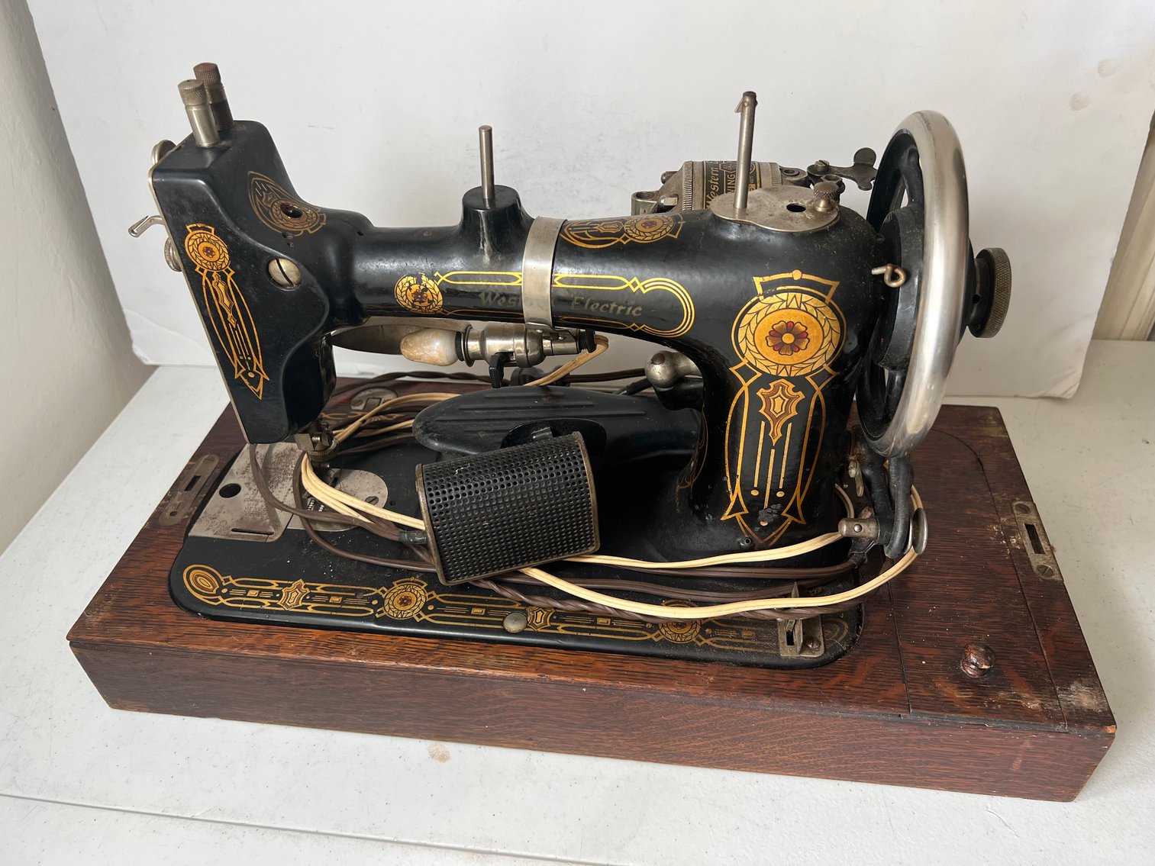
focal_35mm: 26
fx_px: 868
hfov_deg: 67.3
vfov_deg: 53.1
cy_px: 433
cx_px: 578
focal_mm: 5.7
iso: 100
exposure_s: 1/121
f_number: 1.5
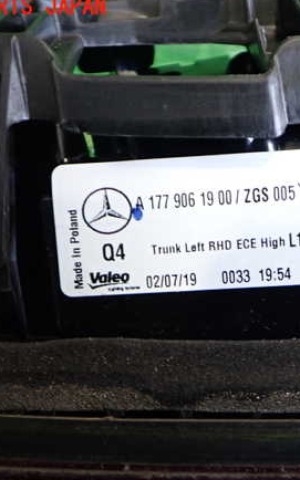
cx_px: 237
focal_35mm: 44
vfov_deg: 45.3
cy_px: 242
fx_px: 576
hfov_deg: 28.6
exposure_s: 1/30
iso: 250
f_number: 2.3
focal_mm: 5.4
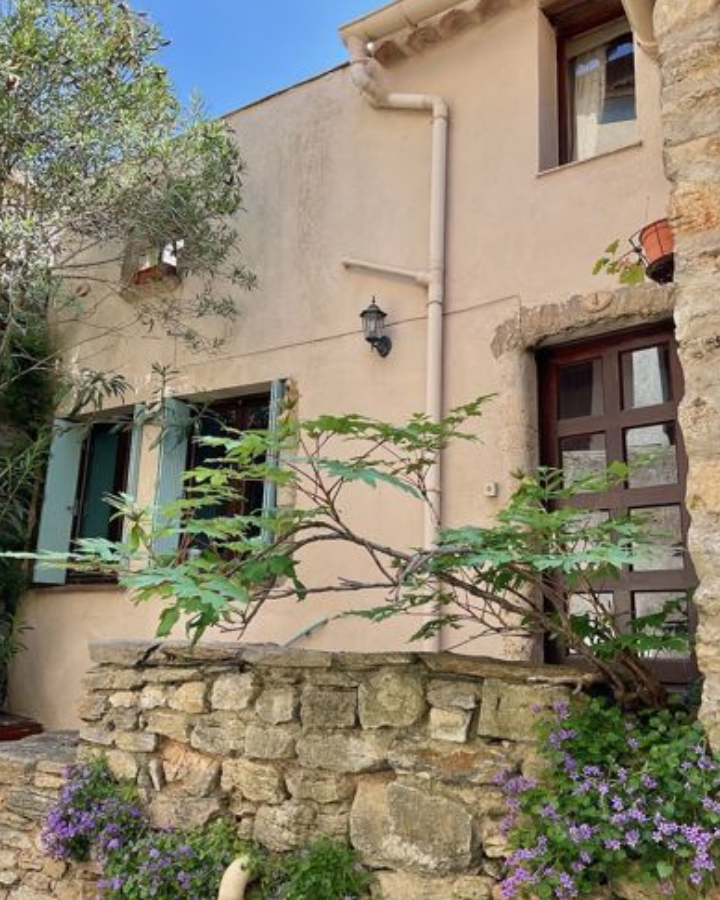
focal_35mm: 31
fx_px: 826
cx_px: 366
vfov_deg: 57.2
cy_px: 444
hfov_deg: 47.1
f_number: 1.8
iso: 16
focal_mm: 3
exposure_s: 1/279
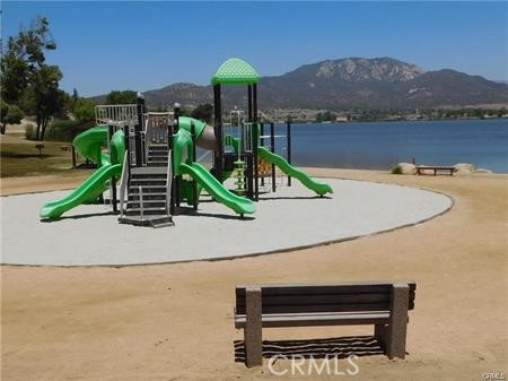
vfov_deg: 35.9
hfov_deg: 46.8
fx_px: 587
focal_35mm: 40
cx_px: 254
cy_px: 190
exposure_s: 1/800
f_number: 7.2
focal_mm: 7.1
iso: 125
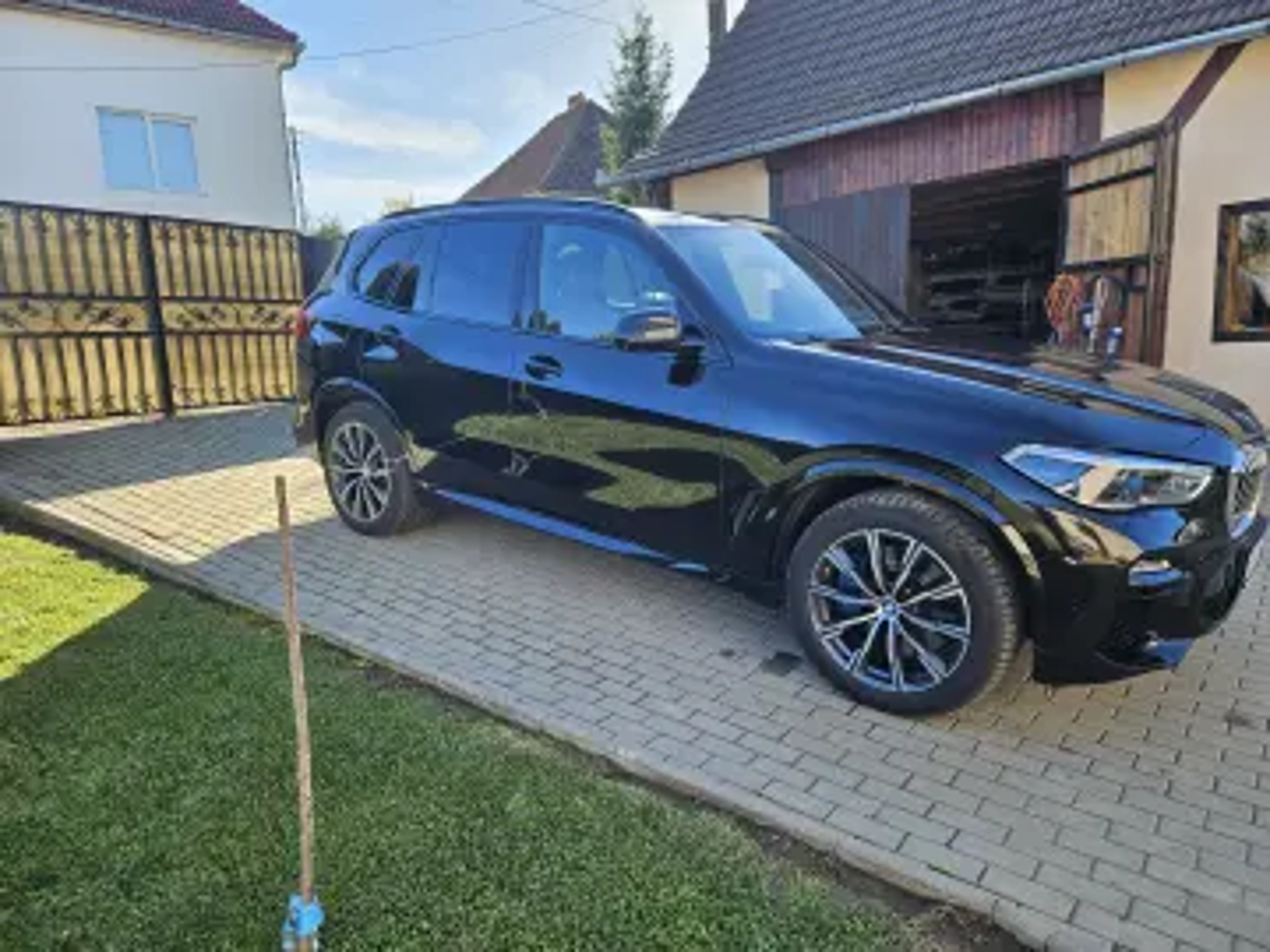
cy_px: 476
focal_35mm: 23
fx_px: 844
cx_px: 635
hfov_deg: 73.9
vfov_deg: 58.9
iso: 25
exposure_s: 1/377
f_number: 1.8
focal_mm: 5.4
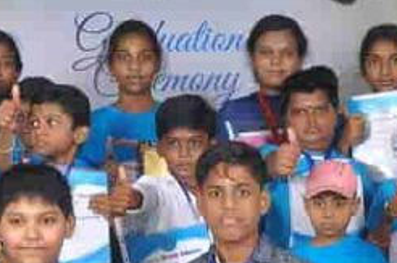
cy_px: 210
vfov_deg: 9.1
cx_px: 253
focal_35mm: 150
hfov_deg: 13.7
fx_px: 1651
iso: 200
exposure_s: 1/125
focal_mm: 24
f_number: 9
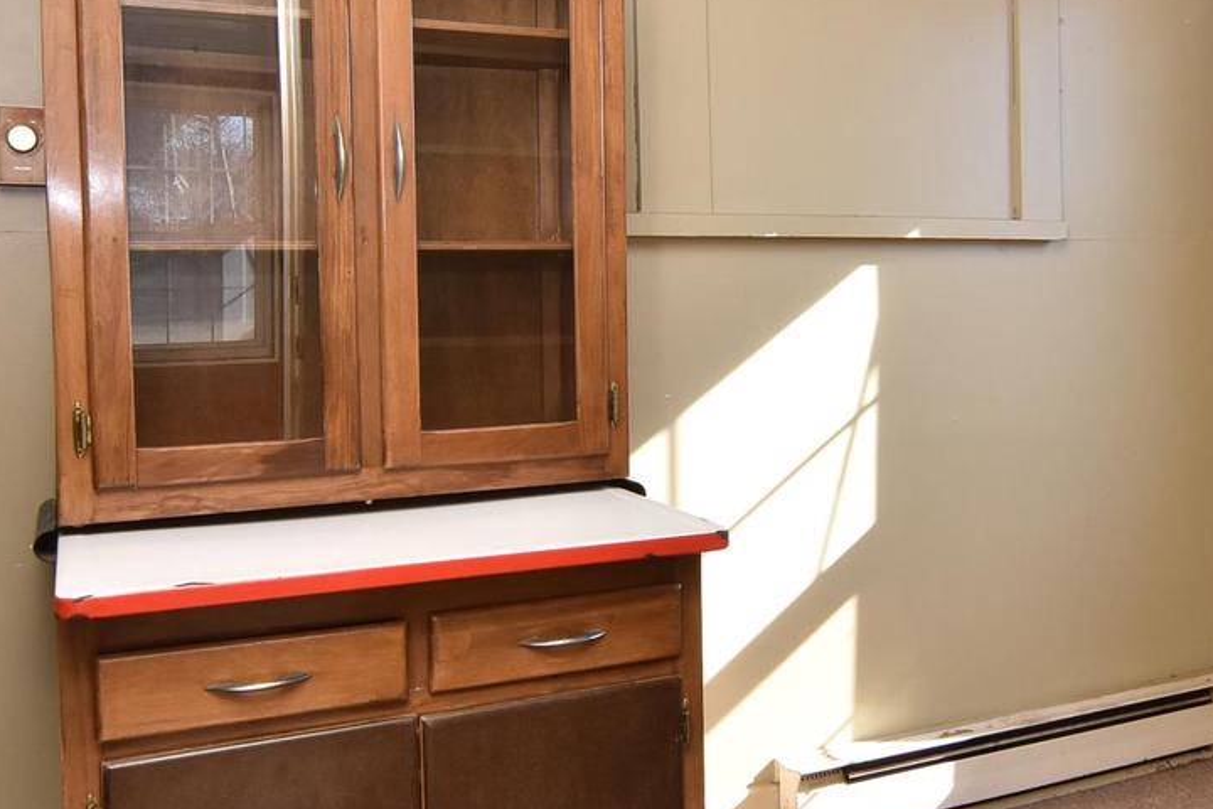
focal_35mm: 36
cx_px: 692
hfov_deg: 53.0
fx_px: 1213
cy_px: 340
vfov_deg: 36.8
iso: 800
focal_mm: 12
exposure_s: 1/125
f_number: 11
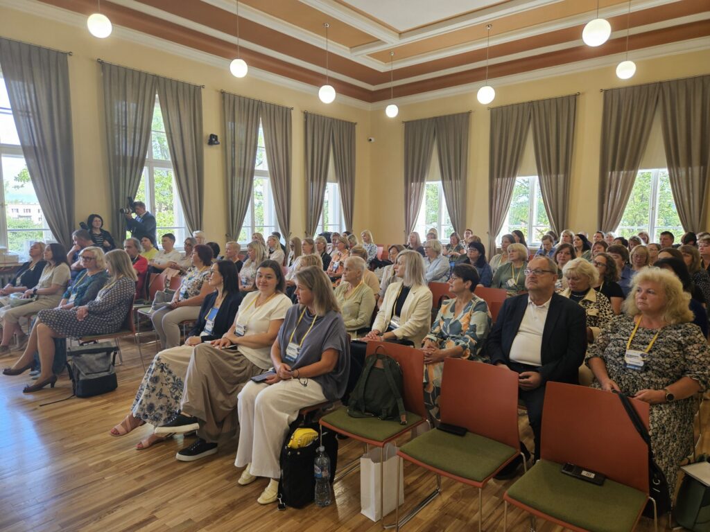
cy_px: 266
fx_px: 472
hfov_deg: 73.9
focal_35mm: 23
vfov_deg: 58.9
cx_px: 355
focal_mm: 5.4
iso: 125
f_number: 1.8
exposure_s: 1/100
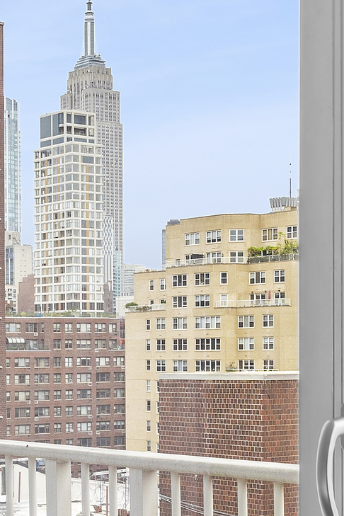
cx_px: 48
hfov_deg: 15.9
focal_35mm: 85
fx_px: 1218
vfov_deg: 23.4
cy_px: 440
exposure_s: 1/15
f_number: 13
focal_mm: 21
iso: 200
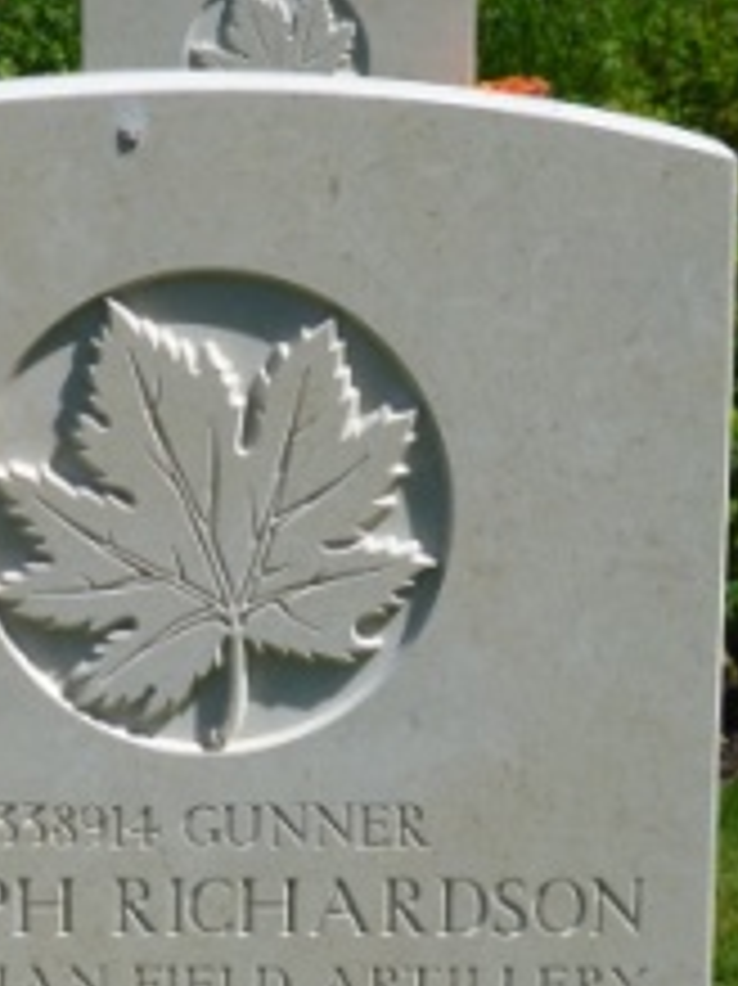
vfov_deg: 13.6
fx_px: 4069
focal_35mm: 143
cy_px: 1004
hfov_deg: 10.3
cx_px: 189
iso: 100
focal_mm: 12.5
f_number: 5
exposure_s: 1/800
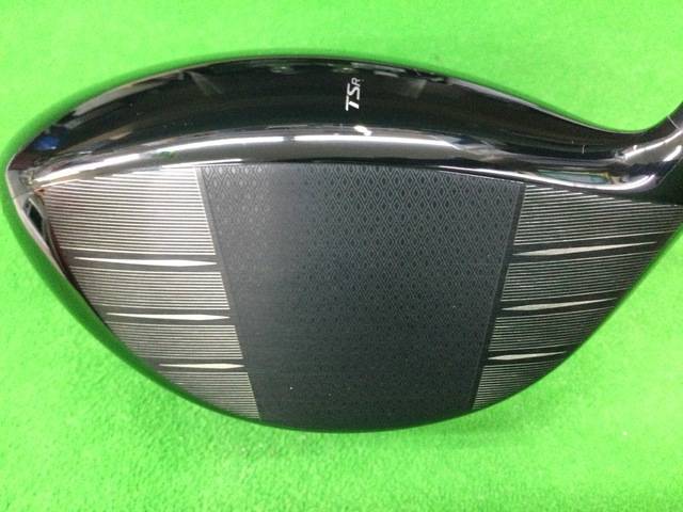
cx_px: 342
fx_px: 612
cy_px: 256
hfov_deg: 58.4
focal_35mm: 31
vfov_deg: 45.4
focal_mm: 3.3
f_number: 2.4
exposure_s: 1/15
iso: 250
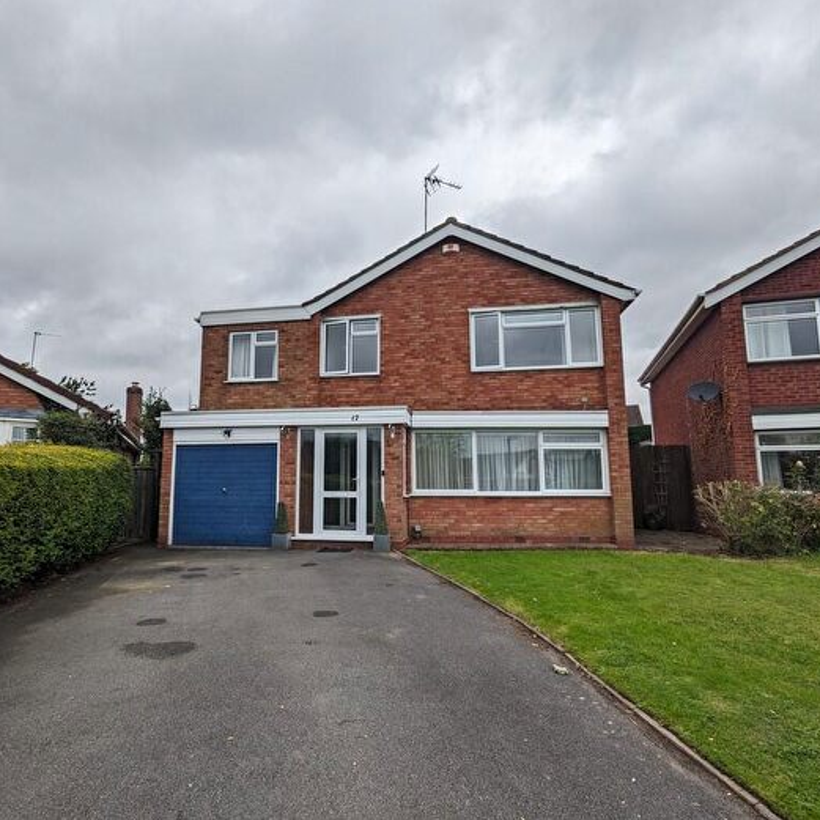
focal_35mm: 19
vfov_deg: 77.7
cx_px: 360
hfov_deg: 77.4
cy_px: 408
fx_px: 509
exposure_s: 1/987
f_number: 2.2
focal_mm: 2.22
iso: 40
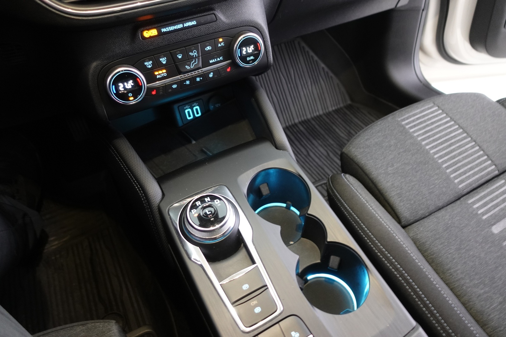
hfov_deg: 73.7
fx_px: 337
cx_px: 253
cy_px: 168
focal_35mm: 24
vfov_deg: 53.1
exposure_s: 1/13
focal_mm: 9.4
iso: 800
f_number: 1.8
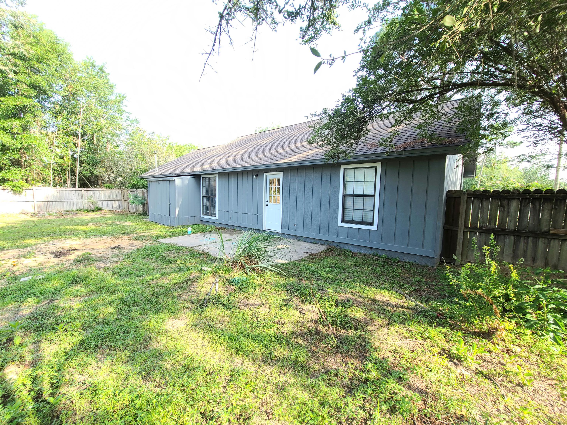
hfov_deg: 106.2
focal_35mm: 13
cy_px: 212
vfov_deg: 89.9
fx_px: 213
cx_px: 284
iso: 64
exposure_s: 1/140
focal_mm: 2.2
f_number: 2.2
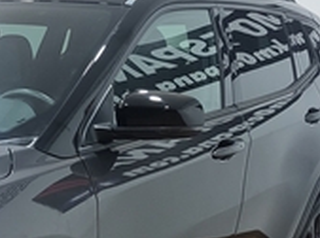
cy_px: 276
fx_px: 729
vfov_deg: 17.8
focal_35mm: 79
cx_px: -89
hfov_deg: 22.3
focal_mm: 5.4
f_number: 1.8
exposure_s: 1/50
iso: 320
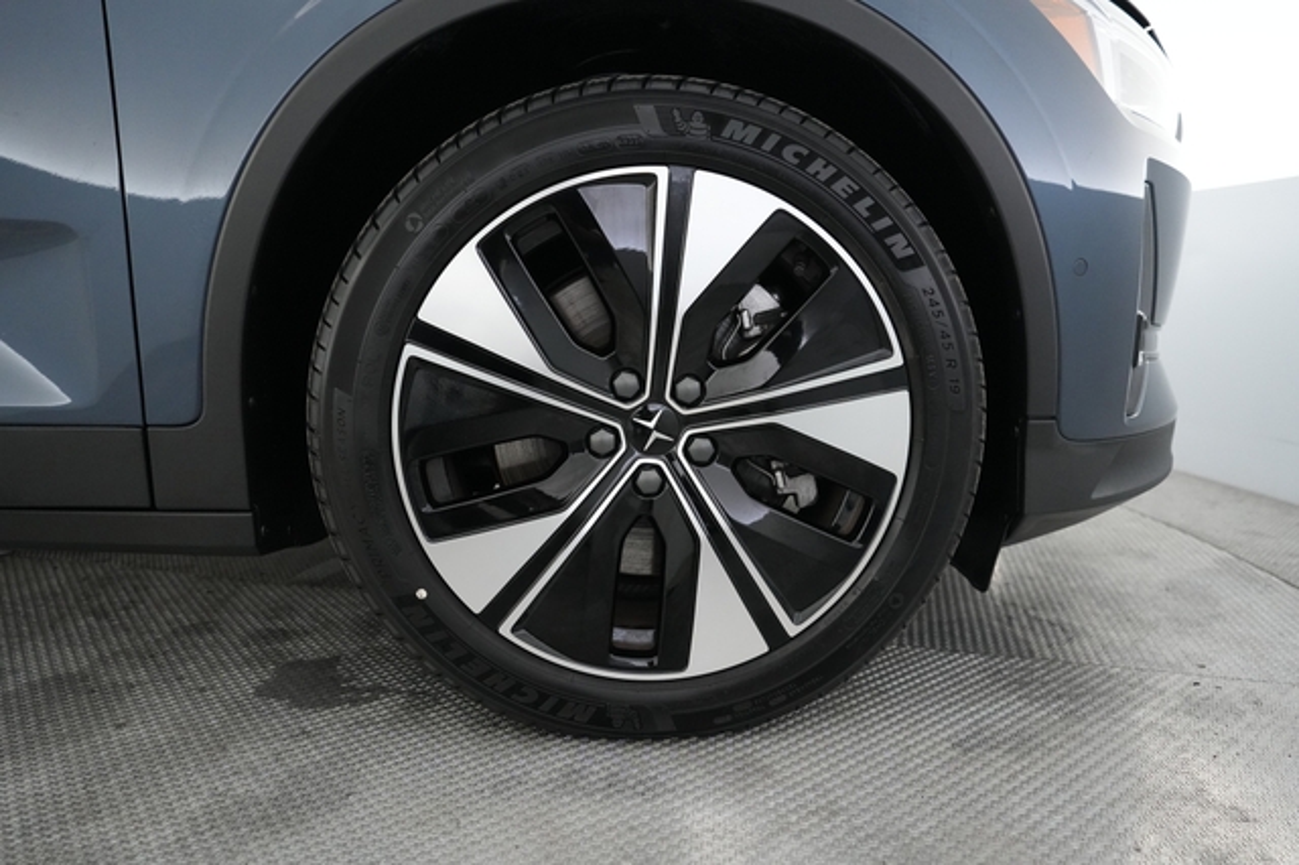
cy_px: 432
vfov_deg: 53.1
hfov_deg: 73.8
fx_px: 866
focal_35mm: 24
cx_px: 650
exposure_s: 1/160
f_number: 2.8
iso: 5000
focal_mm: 24
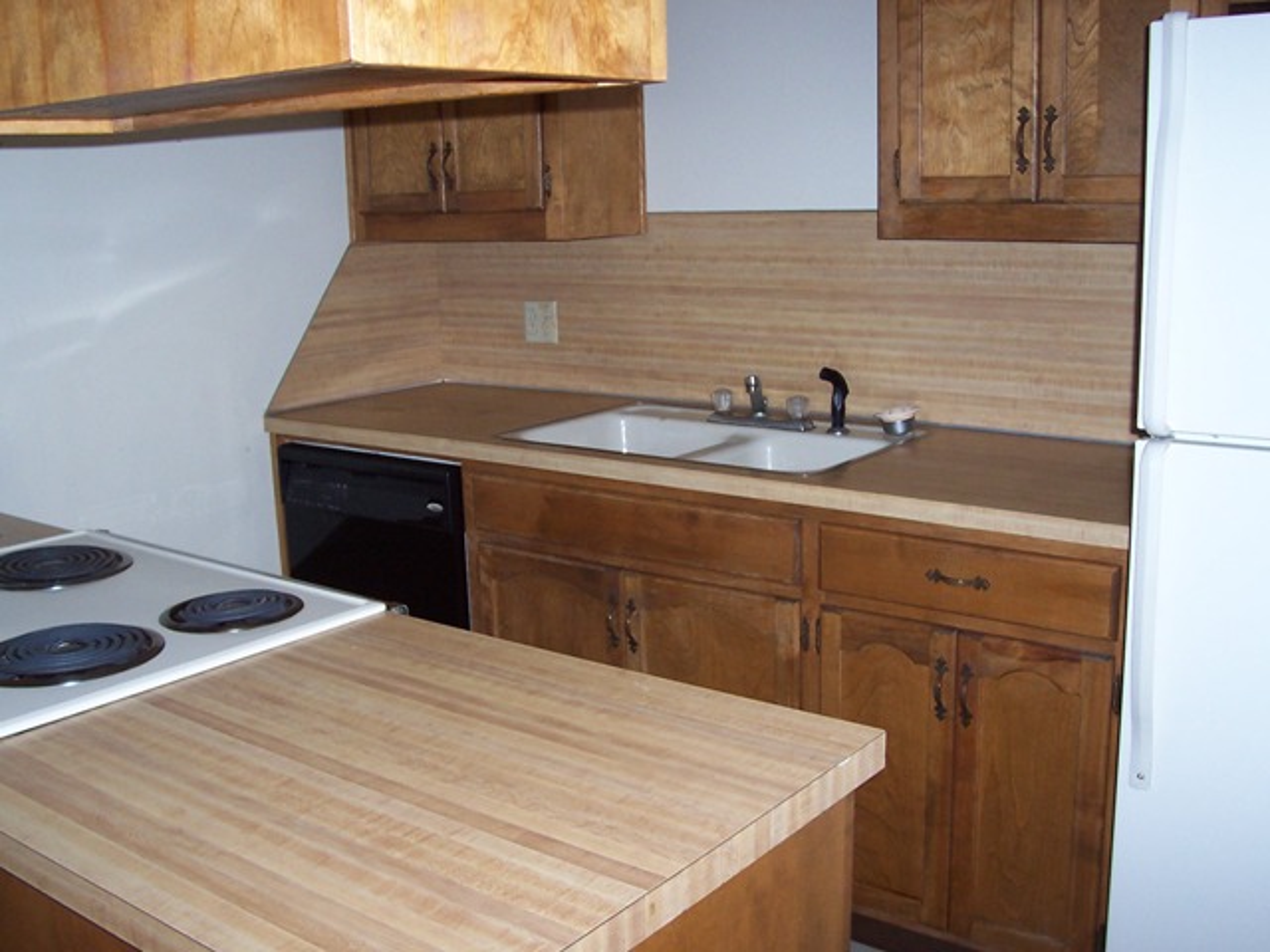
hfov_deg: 50.1
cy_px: 476
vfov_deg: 38.7
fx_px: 1357
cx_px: 635
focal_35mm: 37
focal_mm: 5.6
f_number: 2.8
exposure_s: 1/60
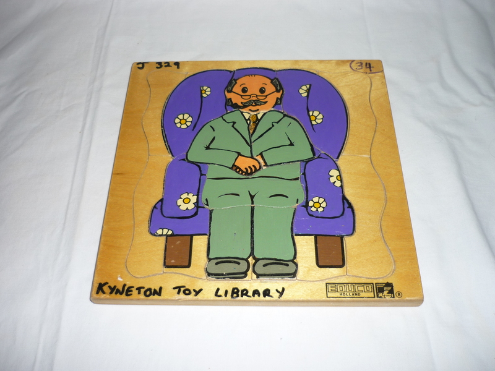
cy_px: 186
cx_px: 248
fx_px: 472
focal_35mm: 33
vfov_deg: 42.9
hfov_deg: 55.4
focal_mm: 5.5
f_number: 2.8
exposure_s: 1/30
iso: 100
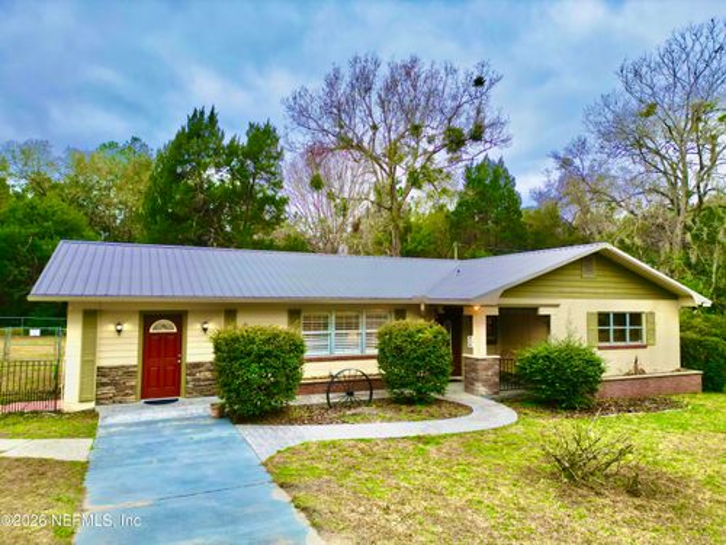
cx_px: 363
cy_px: 272
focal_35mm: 24
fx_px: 503
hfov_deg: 71.6
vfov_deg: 56.8
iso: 100
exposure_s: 1/320
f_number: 1.7
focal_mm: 6.72
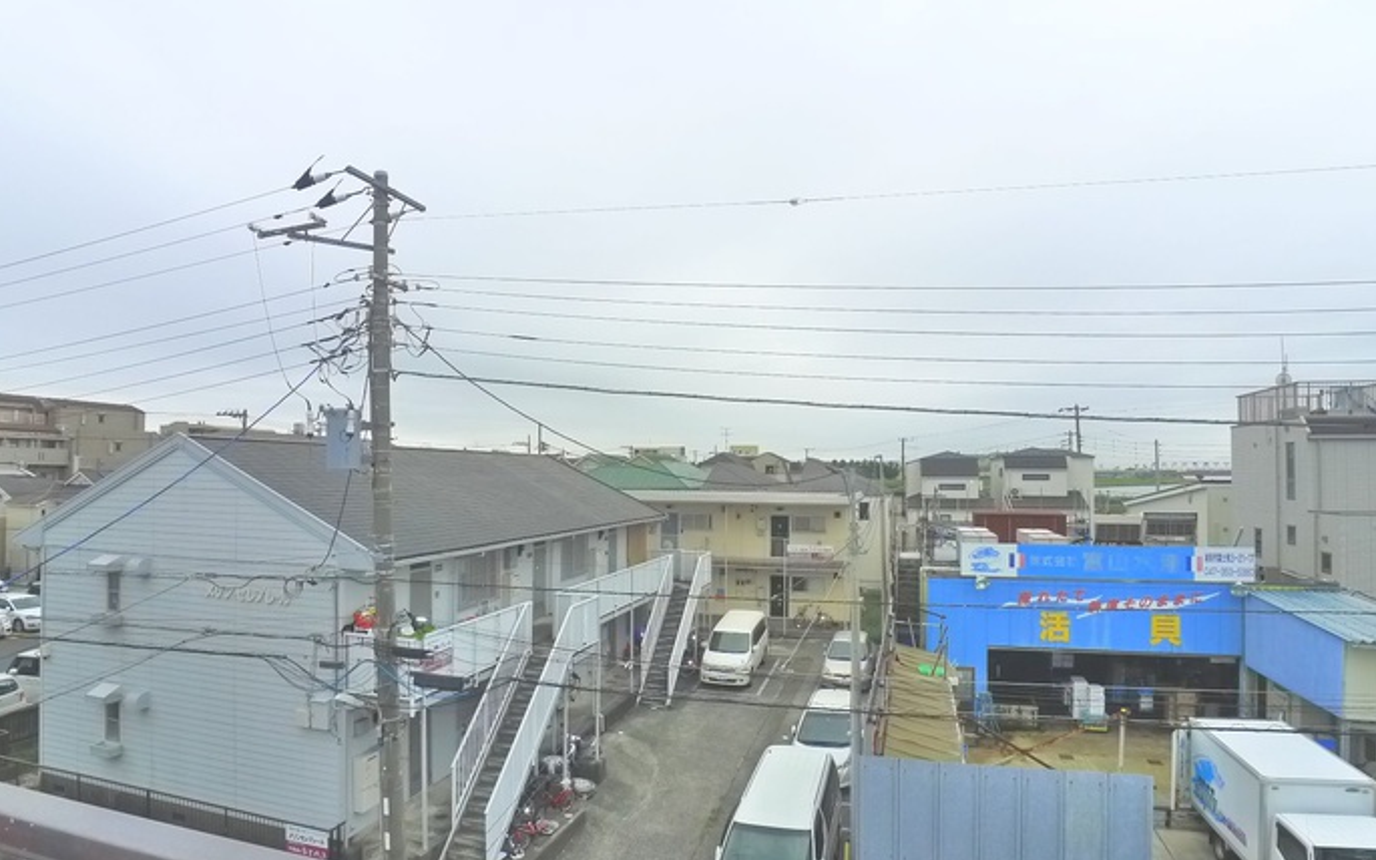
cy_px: 439
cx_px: 699
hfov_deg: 70.4
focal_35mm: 26
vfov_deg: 47.6
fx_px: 975
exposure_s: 1/640
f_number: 4
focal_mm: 5.1
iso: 400
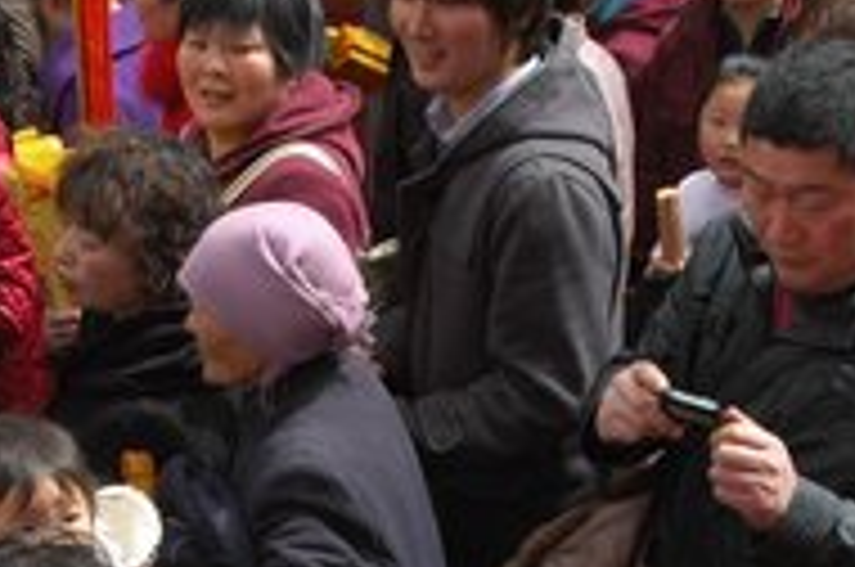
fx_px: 1683
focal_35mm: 71
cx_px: 369
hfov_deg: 28.5
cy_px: 716
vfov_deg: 18.0
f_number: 6.3
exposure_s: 1/160
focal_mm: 18
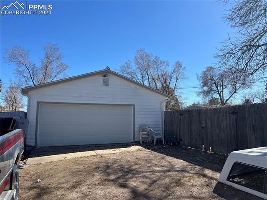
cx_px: 134
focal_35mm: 26
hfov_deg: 67.3
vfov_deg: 53.0
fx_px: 200
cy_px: 100
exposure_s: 1/3165
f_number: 1.5
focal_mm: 5.7
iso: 50
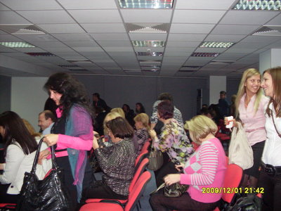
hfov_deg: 49.0
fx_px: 308
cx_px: 140
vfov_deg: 37.7
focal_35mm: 38
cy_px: 106
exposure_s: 1/45
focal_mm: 6.3
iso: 240
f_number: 2.8
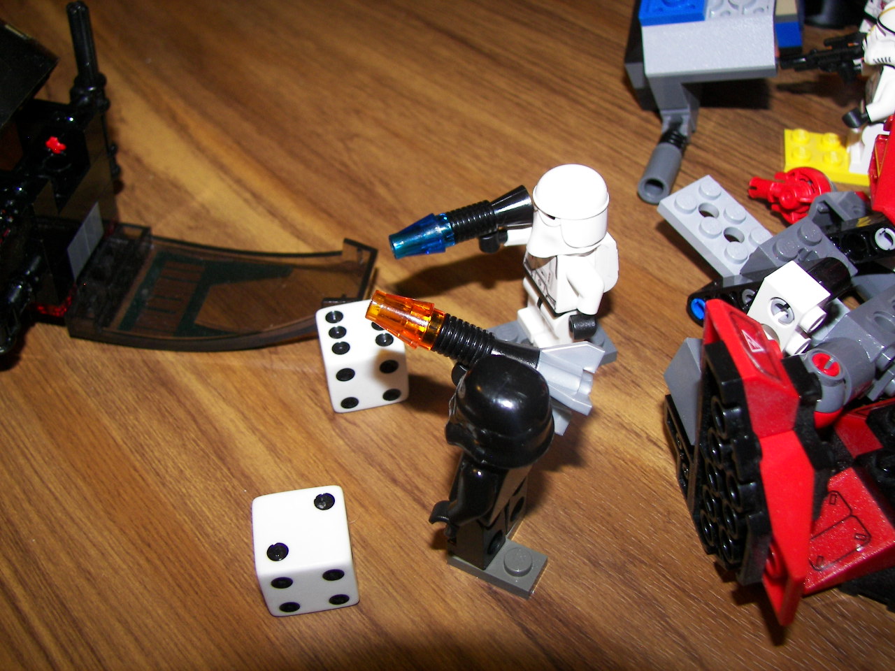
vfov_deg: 39.7
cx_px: 448
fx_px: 931
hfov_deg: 51.4
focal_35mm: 36
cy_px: 336
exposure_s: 1/30
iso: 100
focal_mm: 6
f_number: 2.8
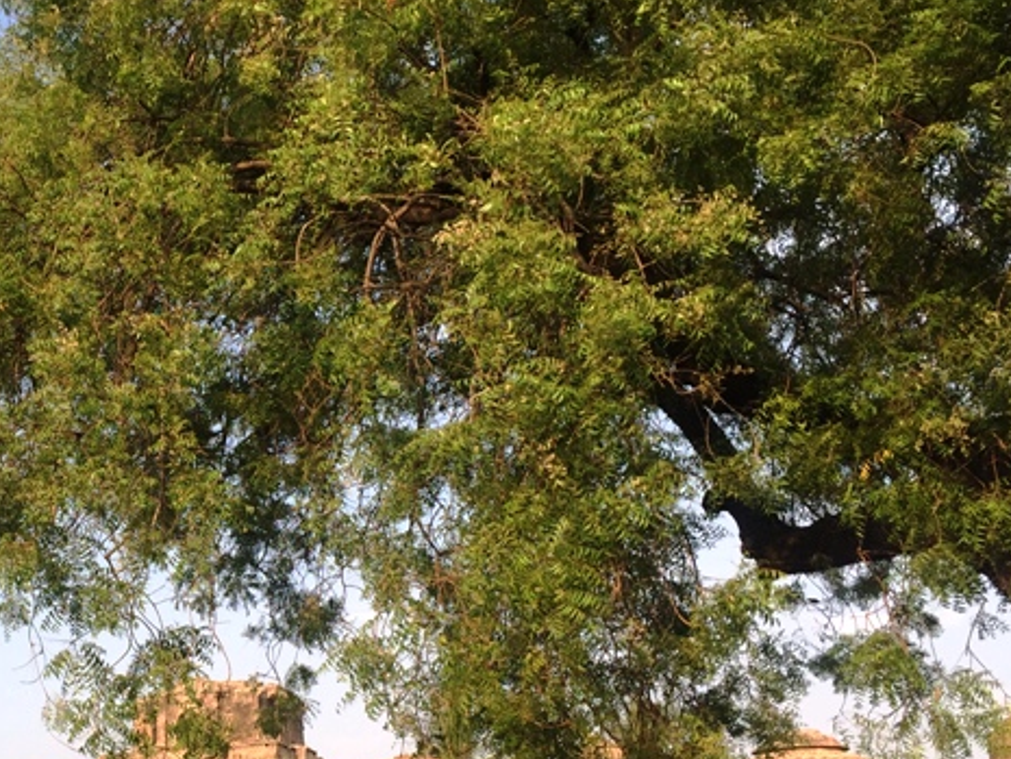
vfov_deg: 27.4
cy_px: 505
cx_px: 133
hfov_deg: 34.5
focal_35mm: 53
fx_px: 1548
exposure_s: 1/989
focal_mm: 4.15
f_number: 2.2
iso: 32
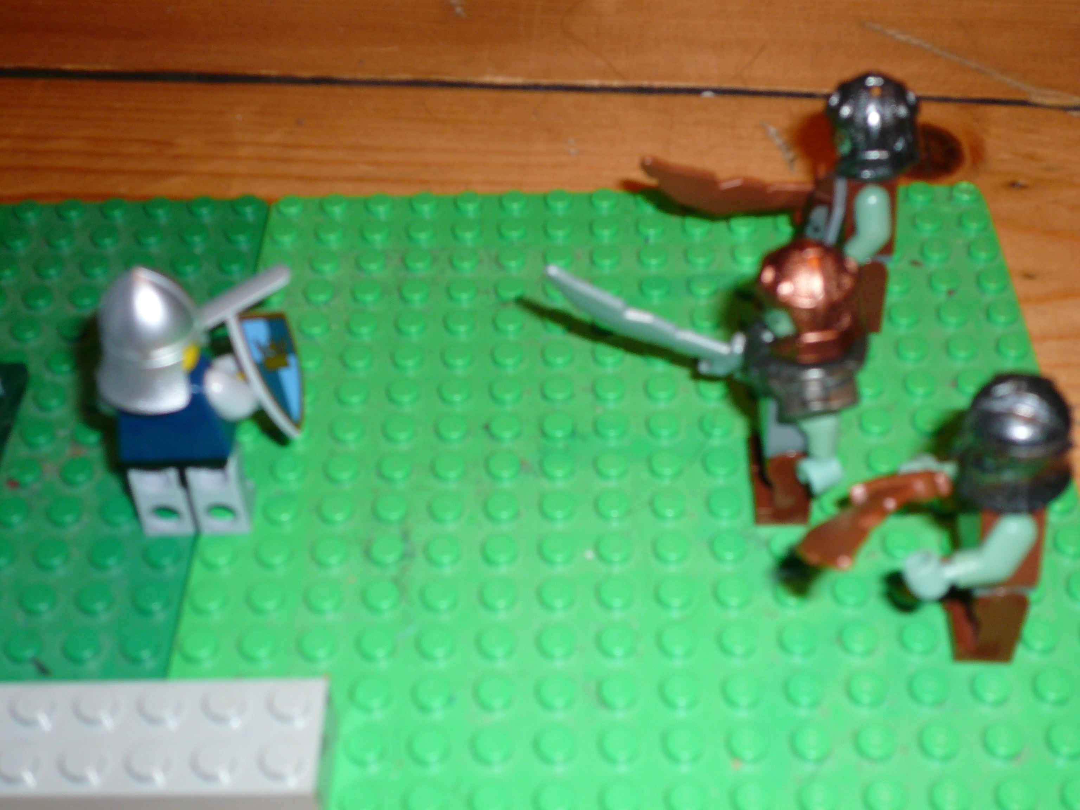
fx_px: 1529
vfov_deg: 29.7
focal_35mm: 49
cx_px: 540
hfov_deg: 38.9
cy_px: 405
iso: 100
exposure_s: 1/30
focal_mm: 8.1
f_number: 3.6
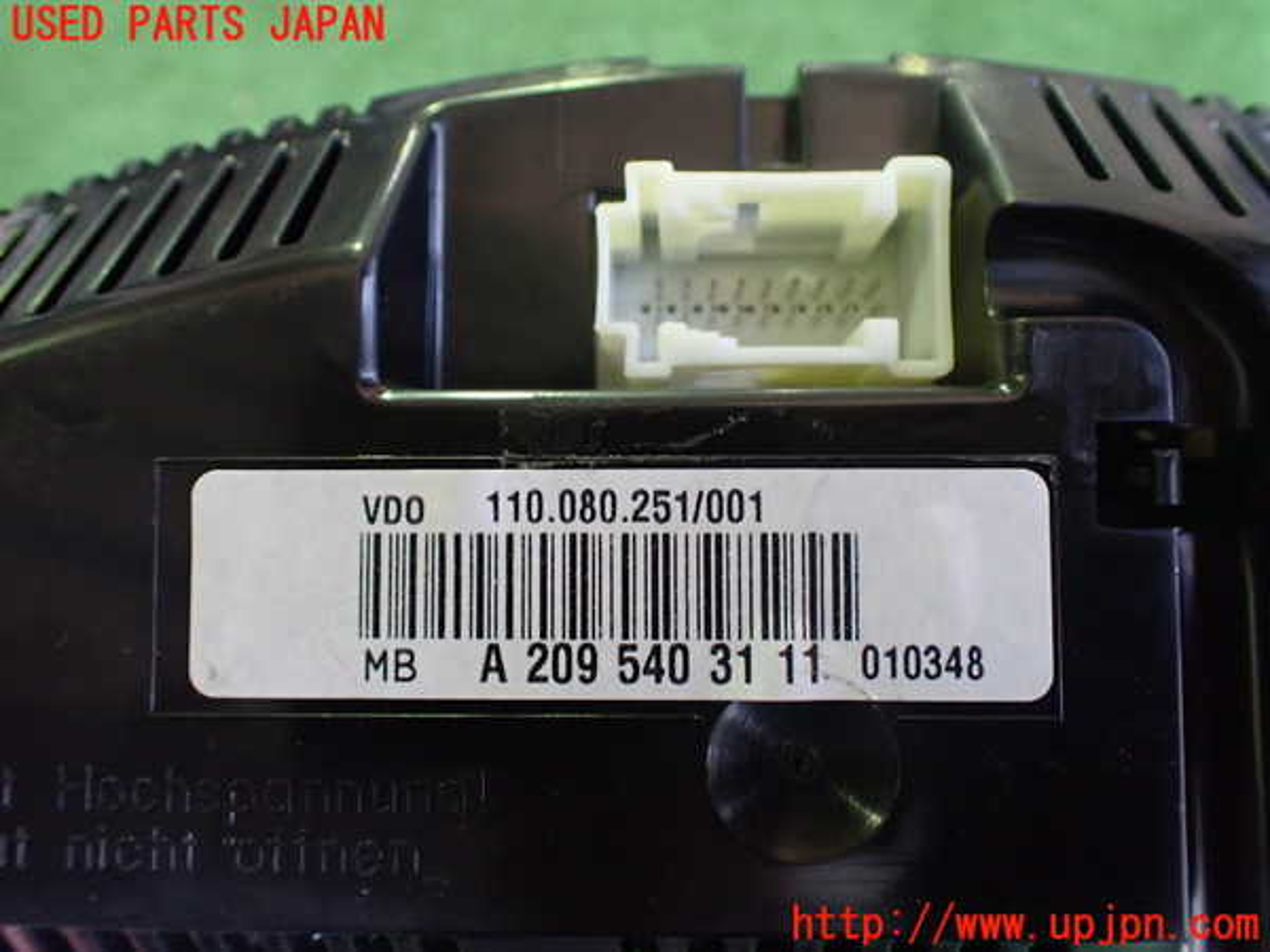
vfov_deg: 46.8
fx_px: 1101
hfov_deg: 60.0
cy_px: 476
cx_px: 635
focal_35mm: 30
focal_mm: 5.4
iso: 800
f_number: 2.3
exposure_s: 1/50
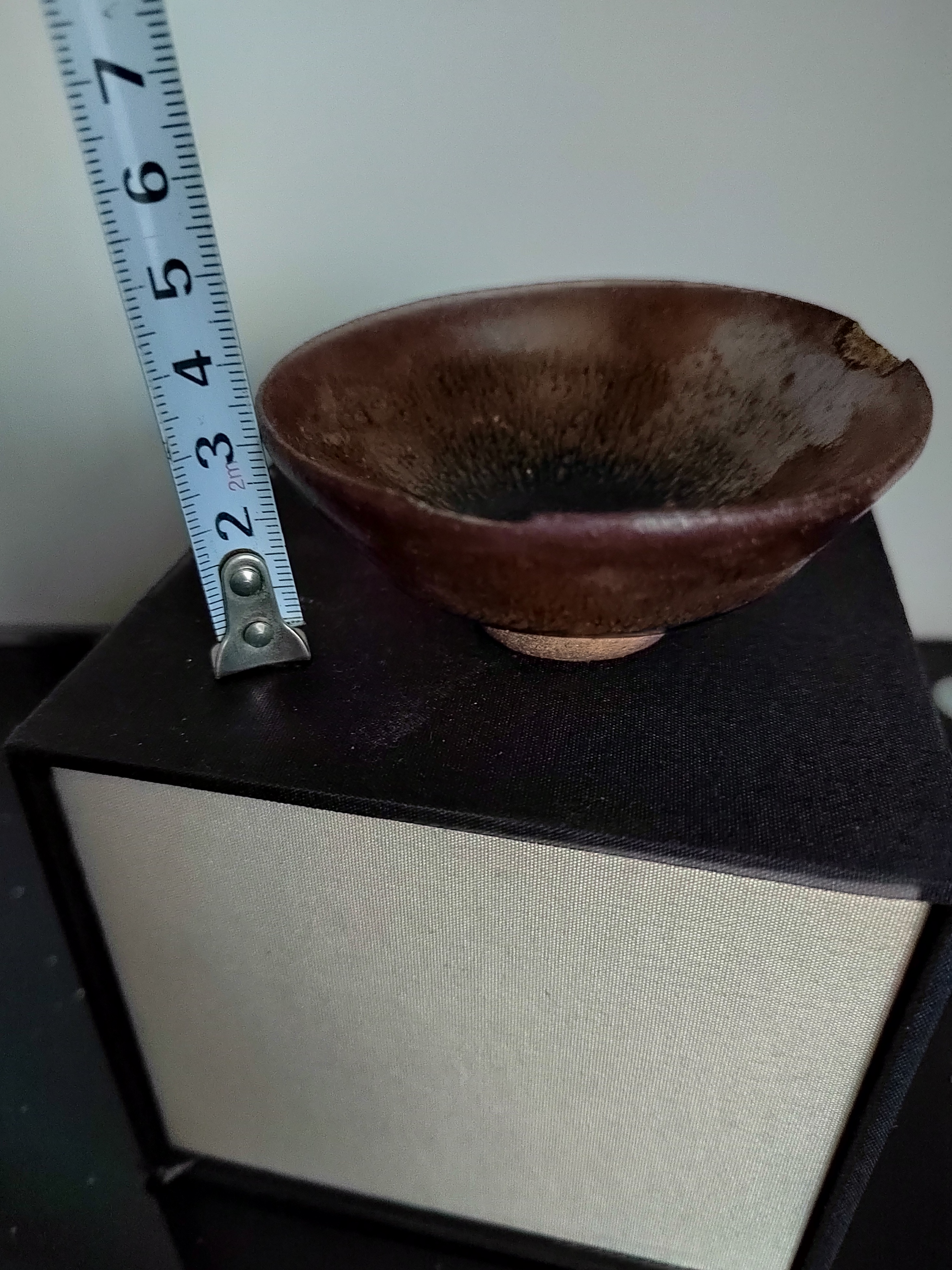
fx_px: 843
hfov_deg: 58.9
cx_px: 476
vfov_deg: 73.9
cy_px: 635
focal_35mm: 23
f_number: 1.9
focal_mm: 5.52
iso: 4600
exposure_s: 1/25
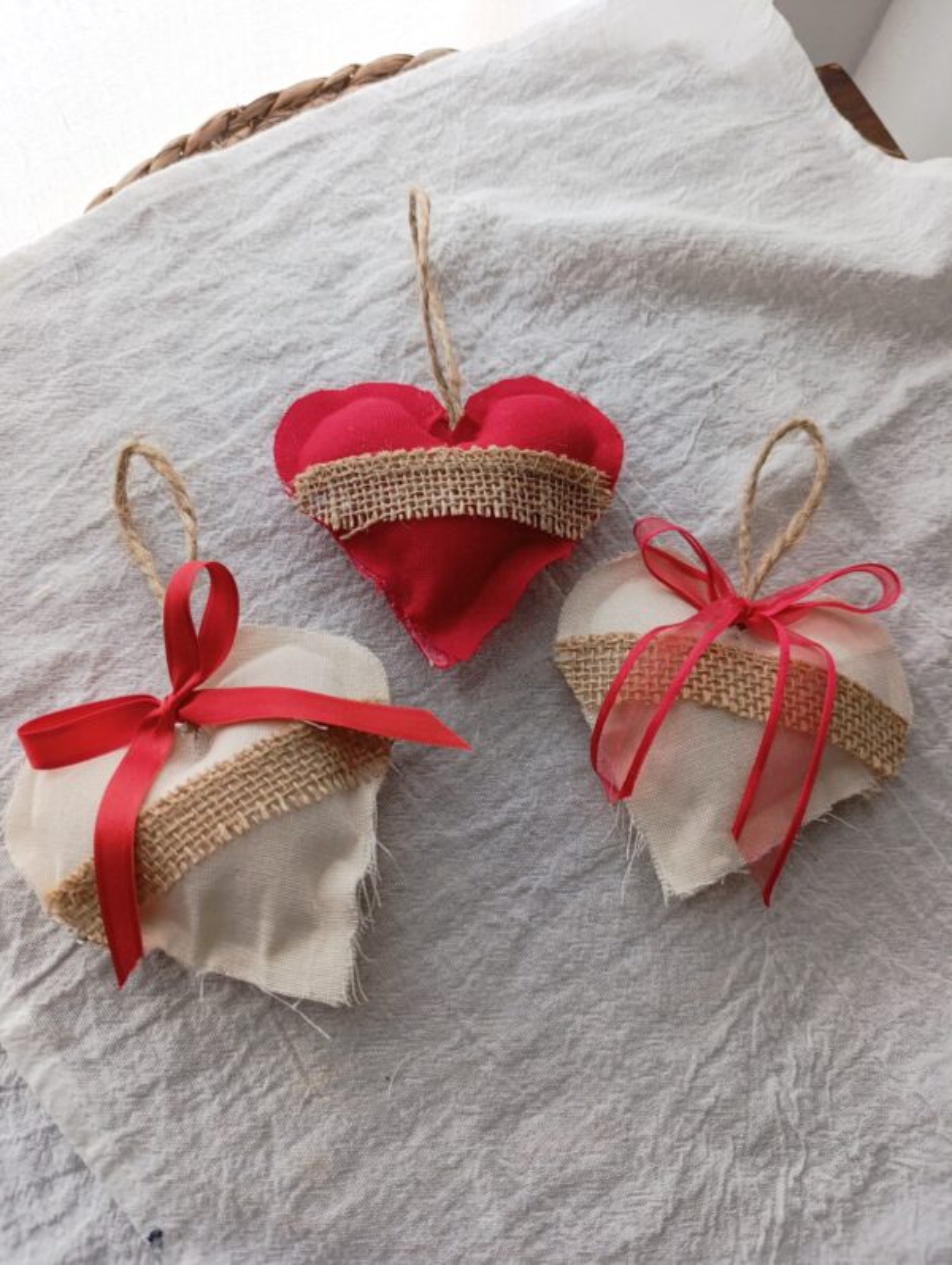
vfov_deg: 73.8
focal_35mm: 23
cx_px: 476
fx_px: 841
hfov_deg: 59.0
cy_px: 632
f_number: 1.6
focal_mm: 6.14
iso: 200
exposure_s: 1/100
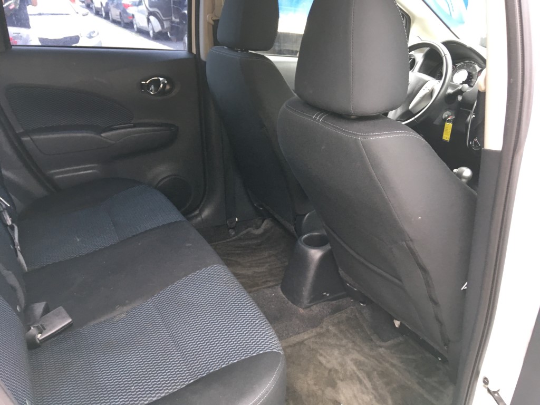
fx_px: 452
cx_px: 270
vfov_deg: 48.2
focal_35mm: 29
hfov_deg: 61.7
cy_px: 202
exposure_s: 1/30
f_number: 2.2
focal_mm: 4.15
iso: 40
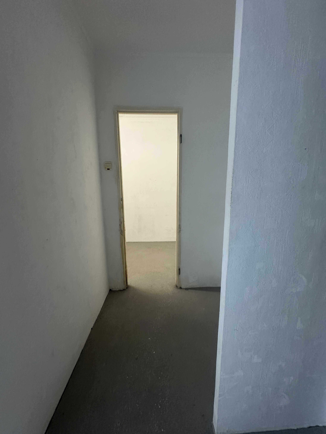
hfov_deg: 85.7
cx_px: 163
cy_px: 217
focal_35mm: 14
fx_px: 176
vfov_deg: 102.1
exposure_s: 1/60
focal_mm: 2.22
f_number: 2.2
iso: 400
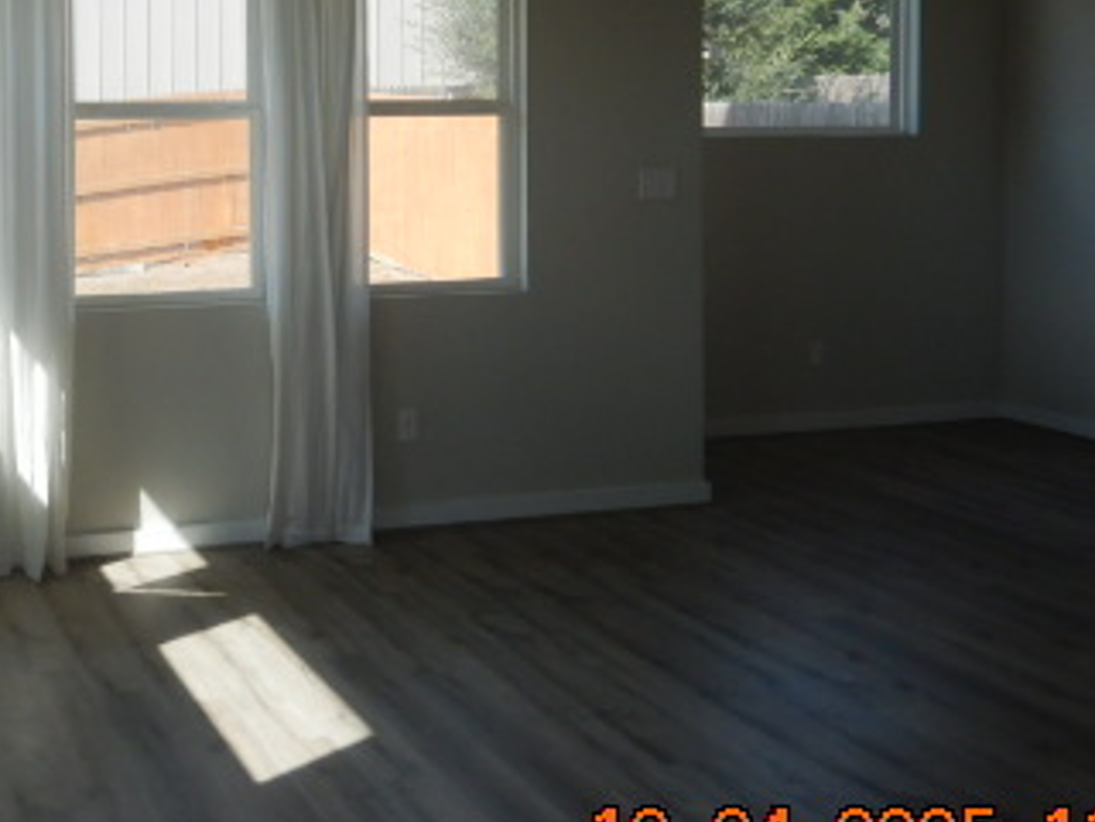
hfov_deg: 38.4
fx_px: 1518
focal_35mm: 48
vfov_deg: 29.7
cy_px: 185
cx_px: 246
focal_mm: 4.3
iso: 125
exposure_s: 1/640
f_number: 2.8
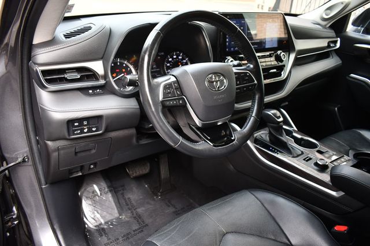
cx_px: 185
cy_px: 123
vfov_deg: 47.9
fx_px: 277
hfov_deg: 67.4
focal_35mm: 27
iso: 800
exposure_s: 1/200
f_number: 3.5
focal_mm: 18
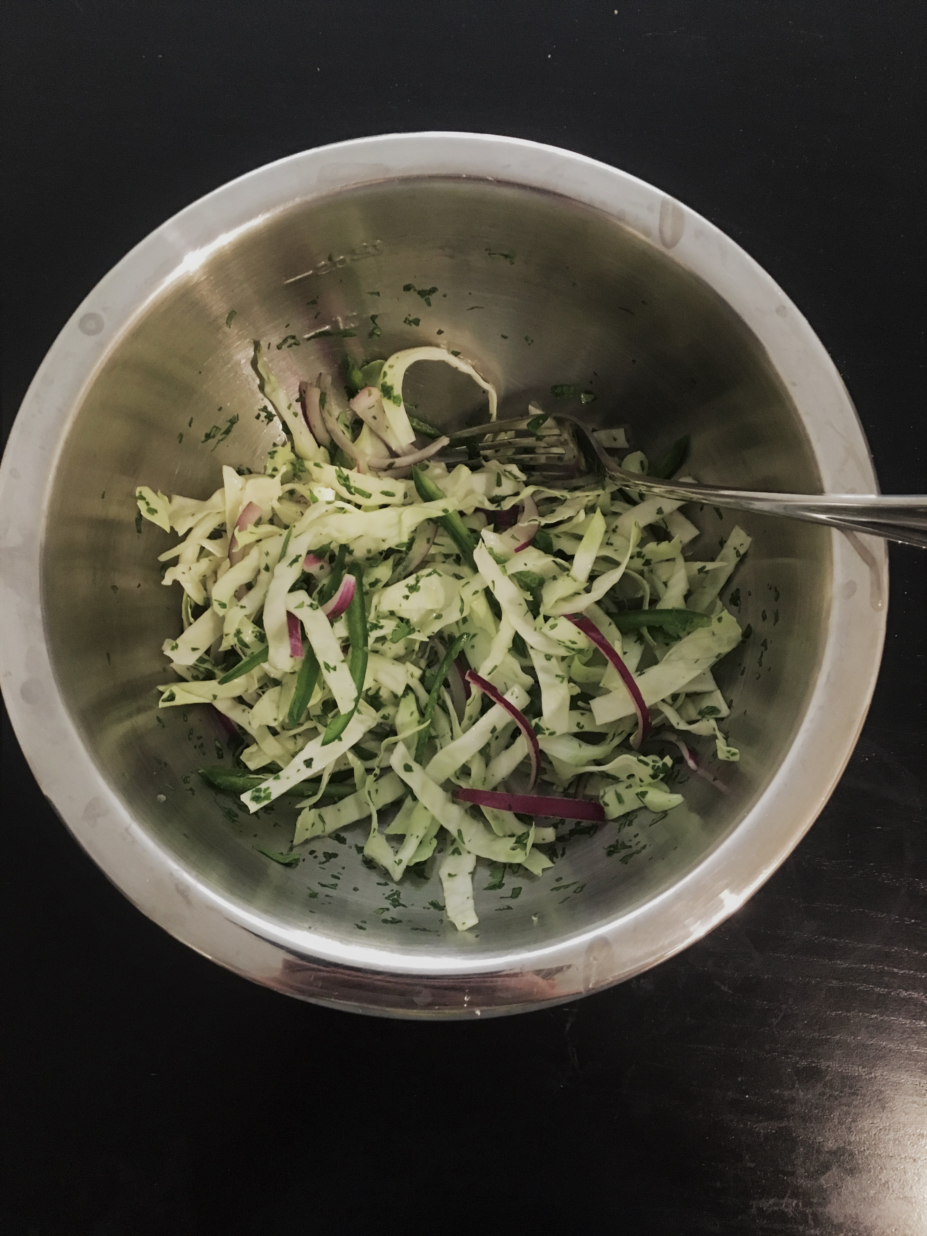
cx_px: 464
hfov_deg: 48.2
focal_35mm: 29
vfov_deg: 61.7
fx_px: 1035
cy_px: 618
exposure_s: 1/15
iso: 200
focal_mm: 4.15
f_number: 2.2
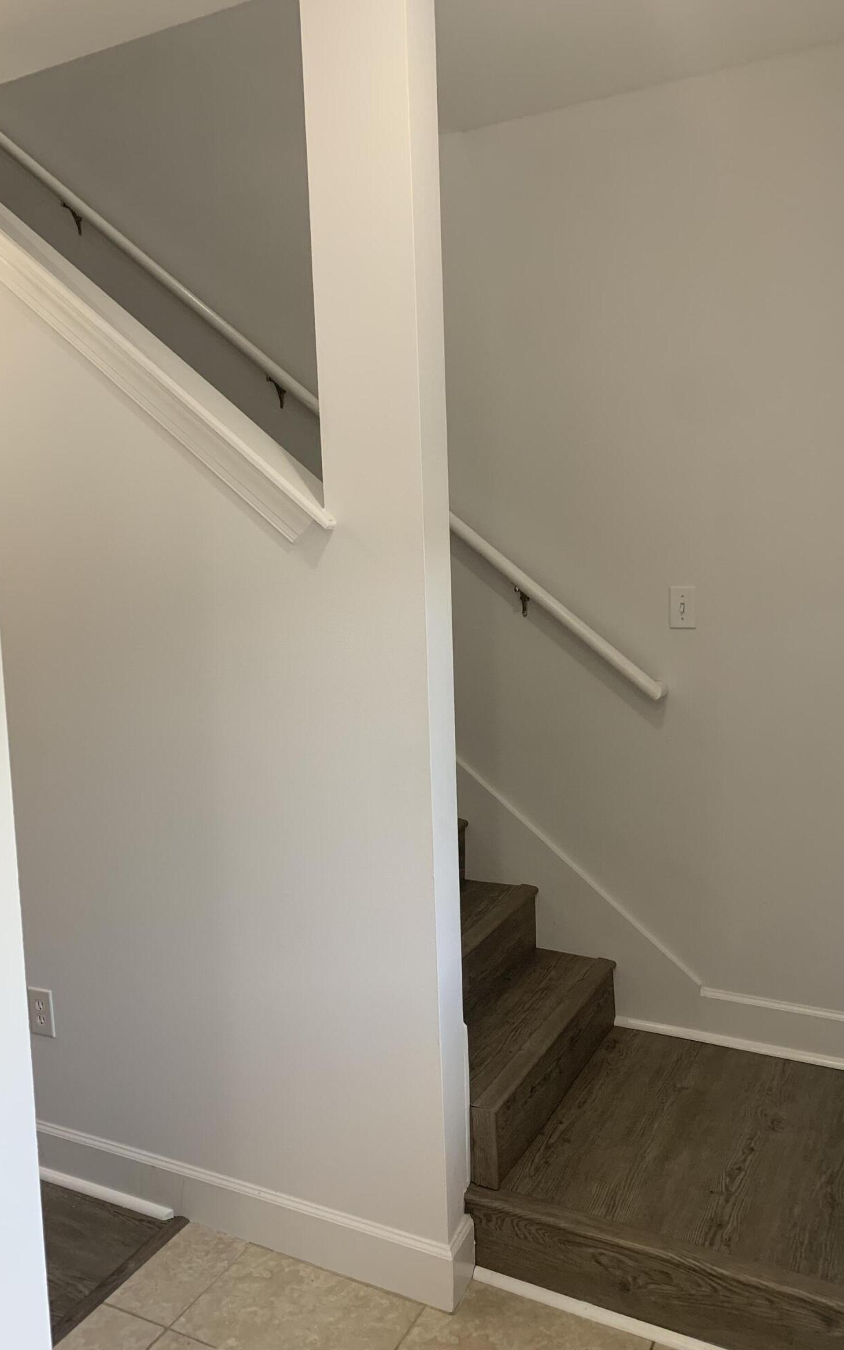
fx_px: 1031
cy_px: 675
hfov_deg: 44.5
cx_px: 390
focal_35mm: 28
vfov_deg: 66.5
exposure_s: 1/60
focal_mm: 4.25
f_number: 1.8
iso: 80
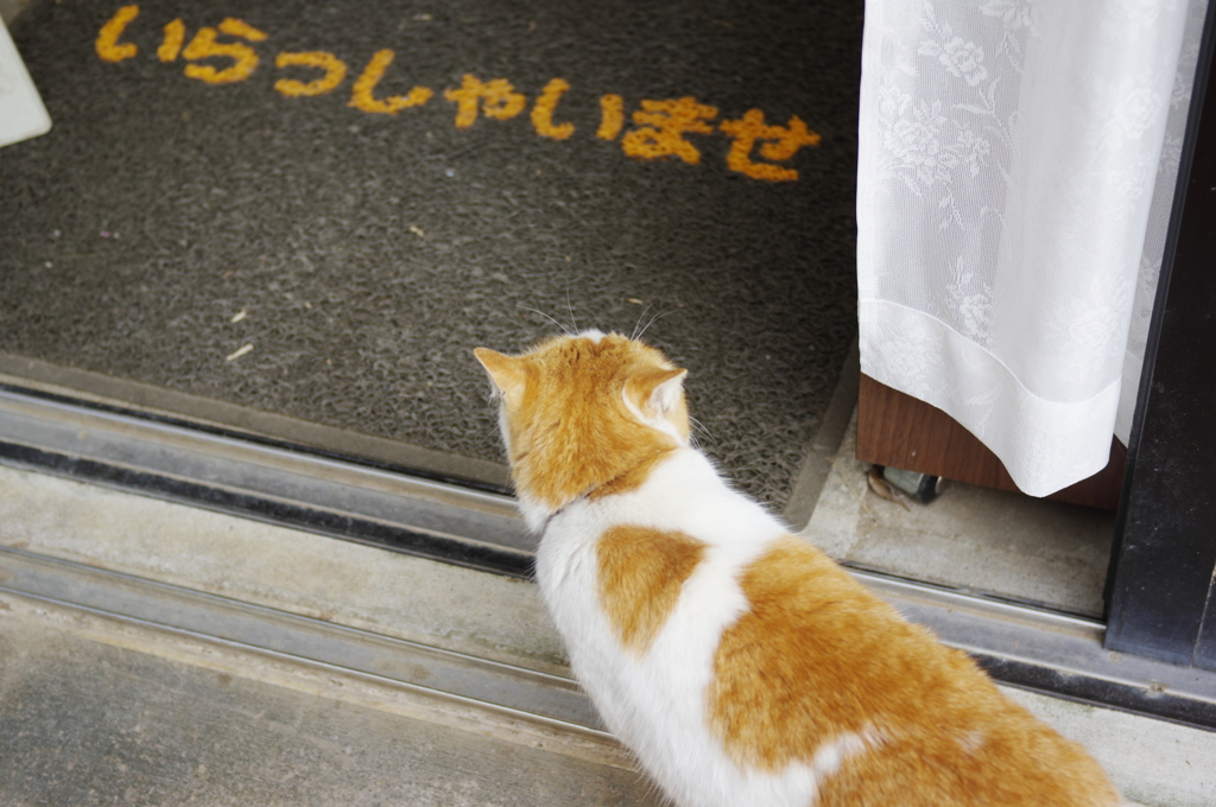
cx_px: 608
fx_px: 2024
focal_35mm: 60
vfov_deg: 22.6
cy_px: 404
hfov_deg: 33.4
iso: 200
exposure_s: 1/125
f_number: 2.8
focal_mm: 40
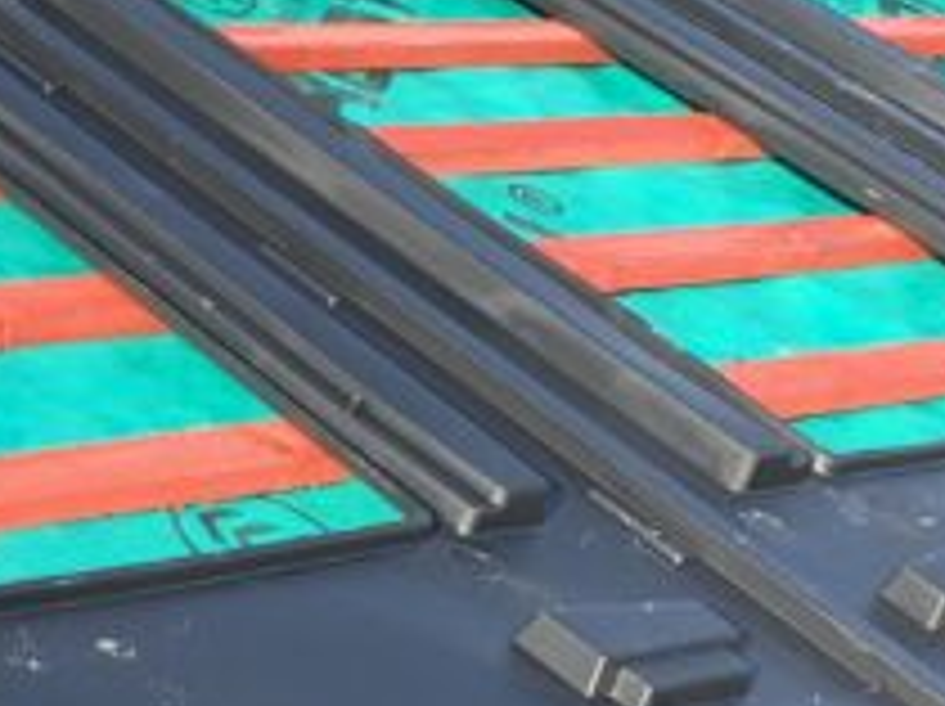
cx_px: -500
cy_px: 522
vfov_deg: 13.5
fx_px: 2972
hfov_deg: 16.4
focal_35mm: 109
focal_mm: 4.25
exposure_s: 1/815
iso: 25
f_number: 1.8
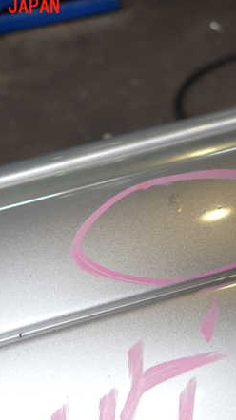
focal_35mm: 37
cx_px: 172
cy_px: 209
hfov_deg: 31.5
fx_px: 412
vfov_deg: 54.0
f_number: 2
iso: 100
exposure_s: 1/200
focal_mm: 4.5
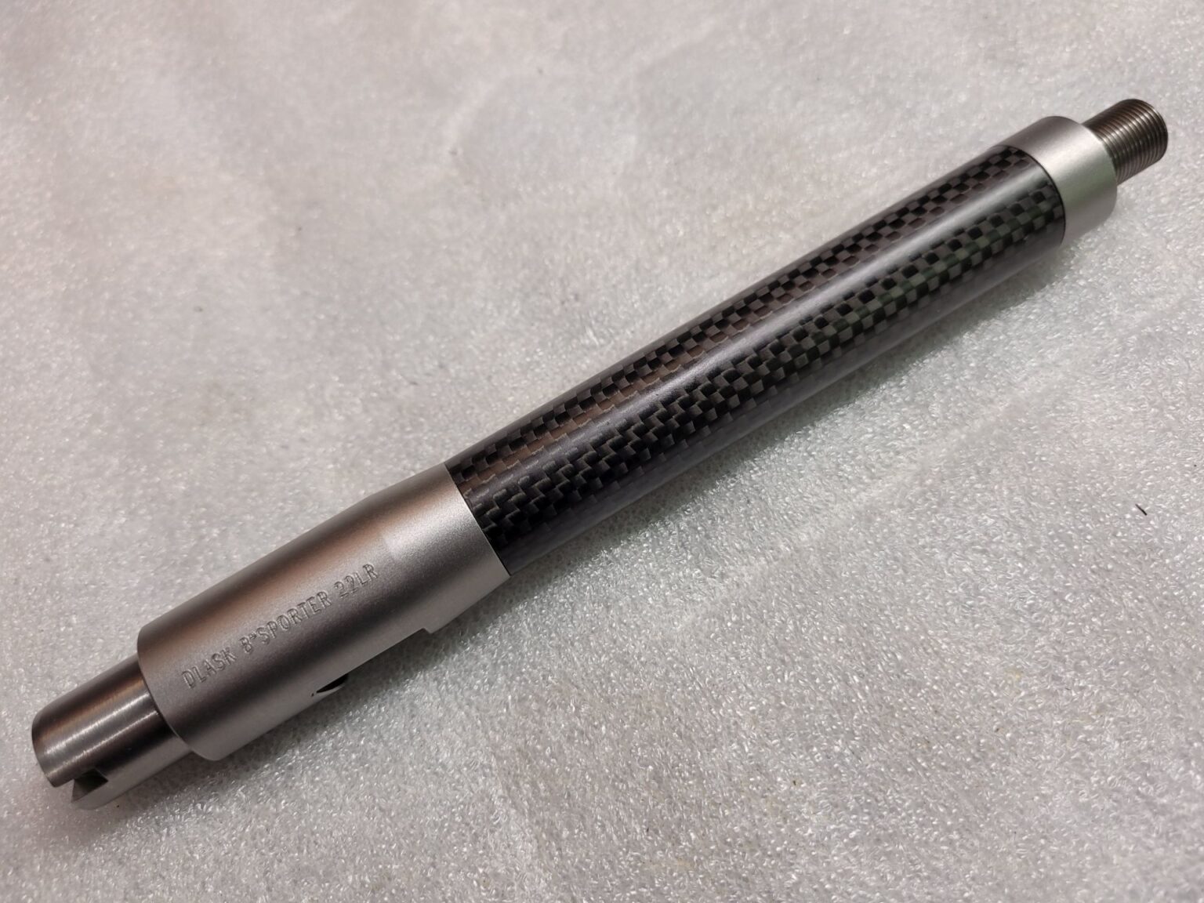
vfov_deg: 53.1
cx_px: 602
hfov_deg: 67.3
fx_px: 904
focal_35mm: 26
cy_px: 452
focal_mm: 5.4
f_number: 1.8
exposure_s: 1/120
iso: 80
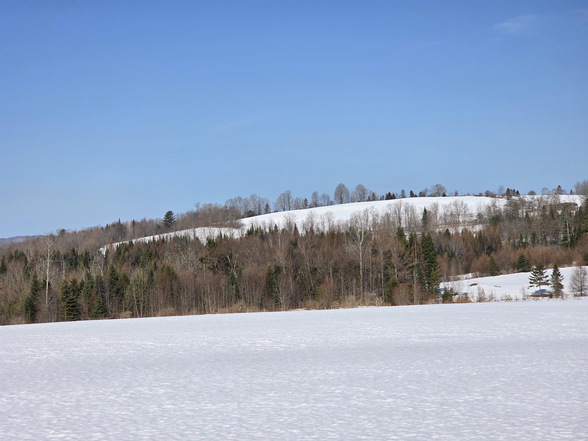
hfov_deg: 28.2
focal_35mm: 69
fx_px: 1172
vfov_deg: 21.3
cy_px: 220
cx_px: 294
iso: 50
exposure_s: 1/3336
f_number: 2.4
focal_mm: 7.9
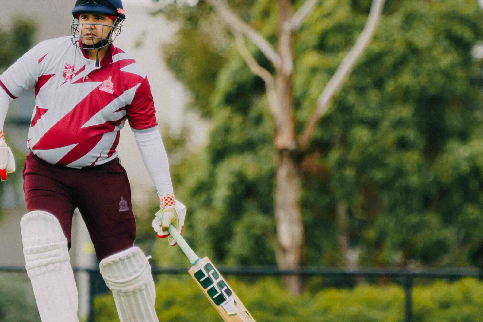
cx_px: 305
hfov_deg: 1.5
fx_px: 19010
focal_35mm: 1417
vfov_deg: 1.0
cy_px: 52
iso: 500
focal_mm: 600
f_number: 6.3
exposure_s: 1/1000
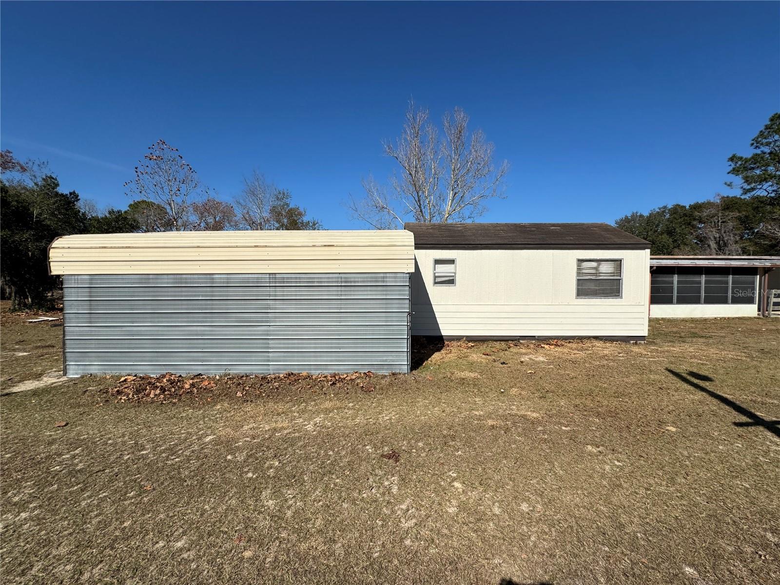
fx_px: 315
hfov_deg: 102.1
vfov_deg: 85.7
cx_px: 390
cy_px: 292
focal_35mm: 14
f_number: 2.2
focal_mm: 2.22
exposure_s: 1/3906
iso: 40
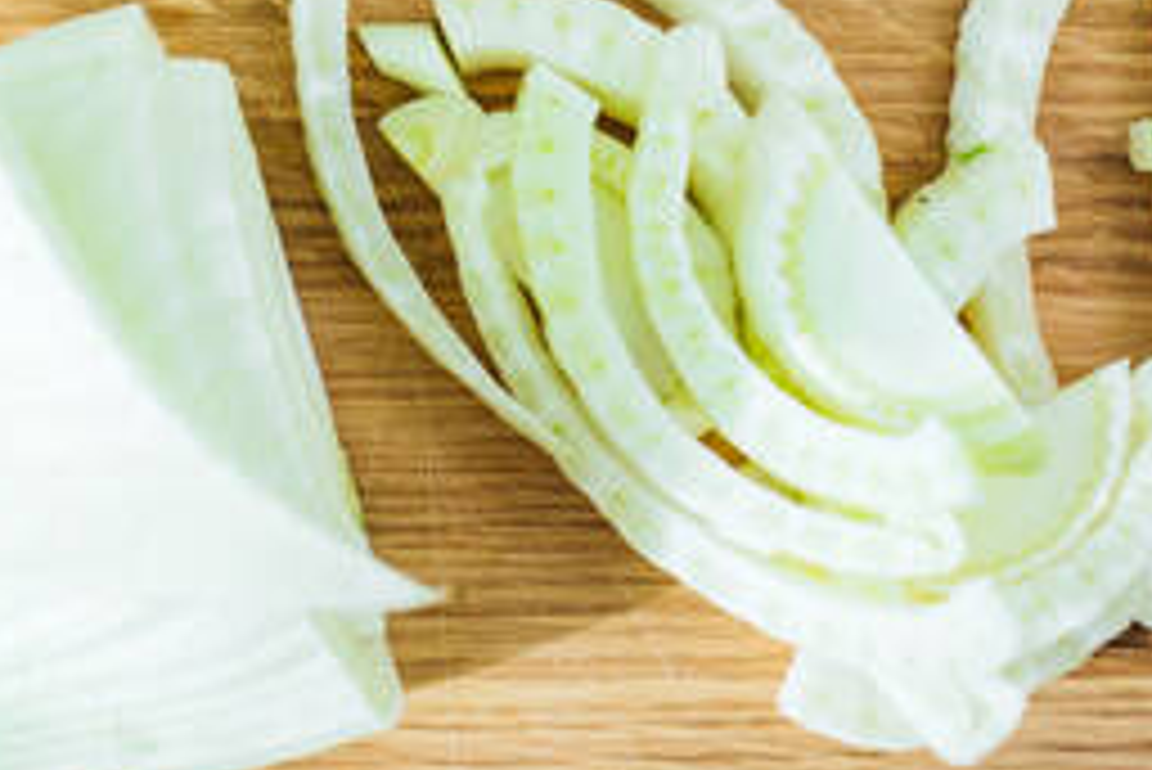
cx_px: 338
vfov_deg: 8.6
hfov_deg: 13.1
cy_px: -374
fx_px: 4995
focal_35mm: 156
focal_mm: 50
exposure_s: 1/100
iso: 400
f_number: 2
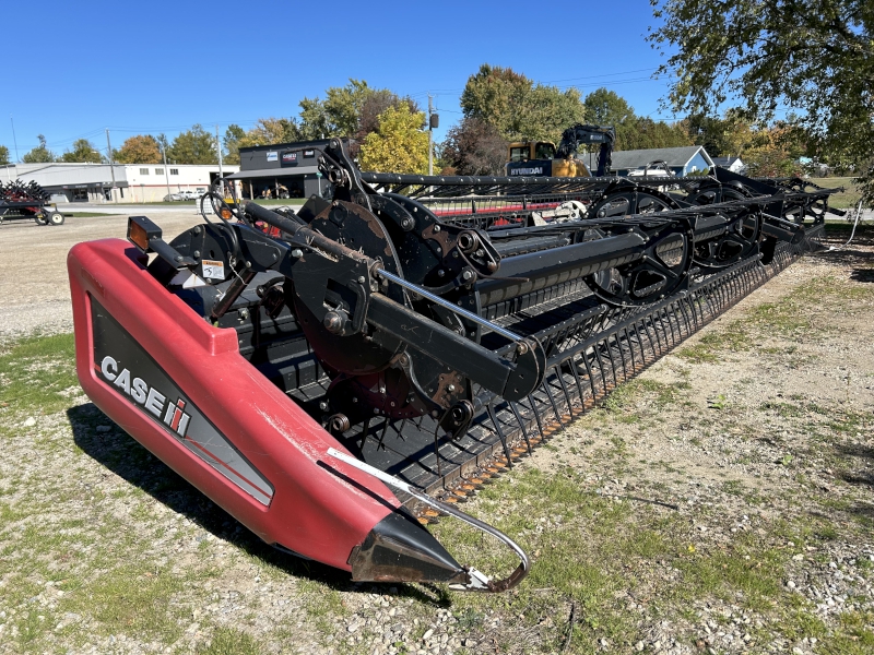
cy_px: 328
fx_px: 656
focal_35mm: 26
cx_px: 437
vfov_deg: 53.1
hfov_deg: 67.3
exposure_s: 1/2915
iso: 50
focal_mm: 5.7
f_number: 1.5
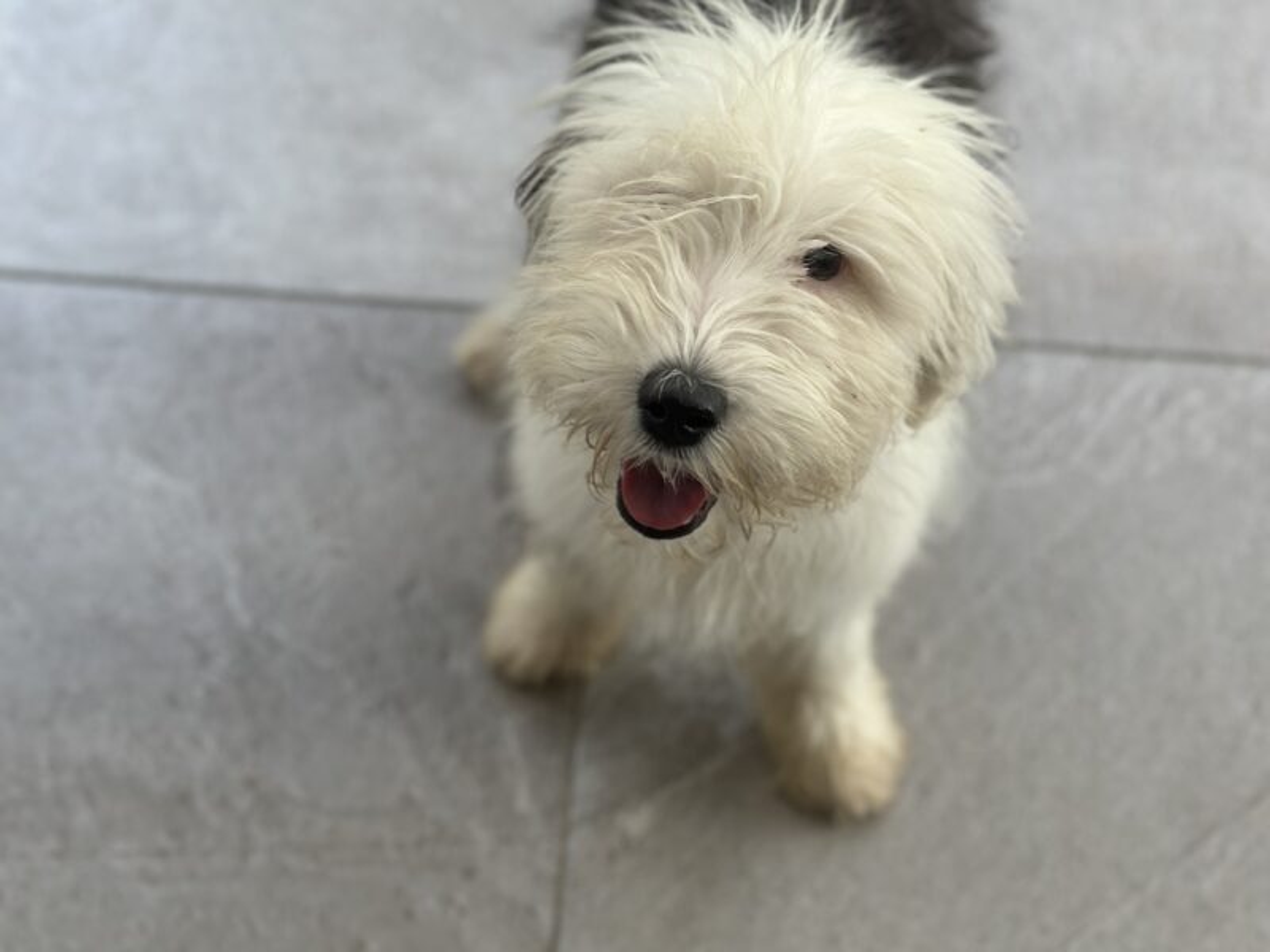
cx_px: 635
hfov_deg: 39.7
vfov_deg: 30.3
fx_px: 1761
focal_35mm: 48
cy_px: 476
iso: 80
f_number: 1.78
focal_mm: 6.86
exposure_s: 1/164
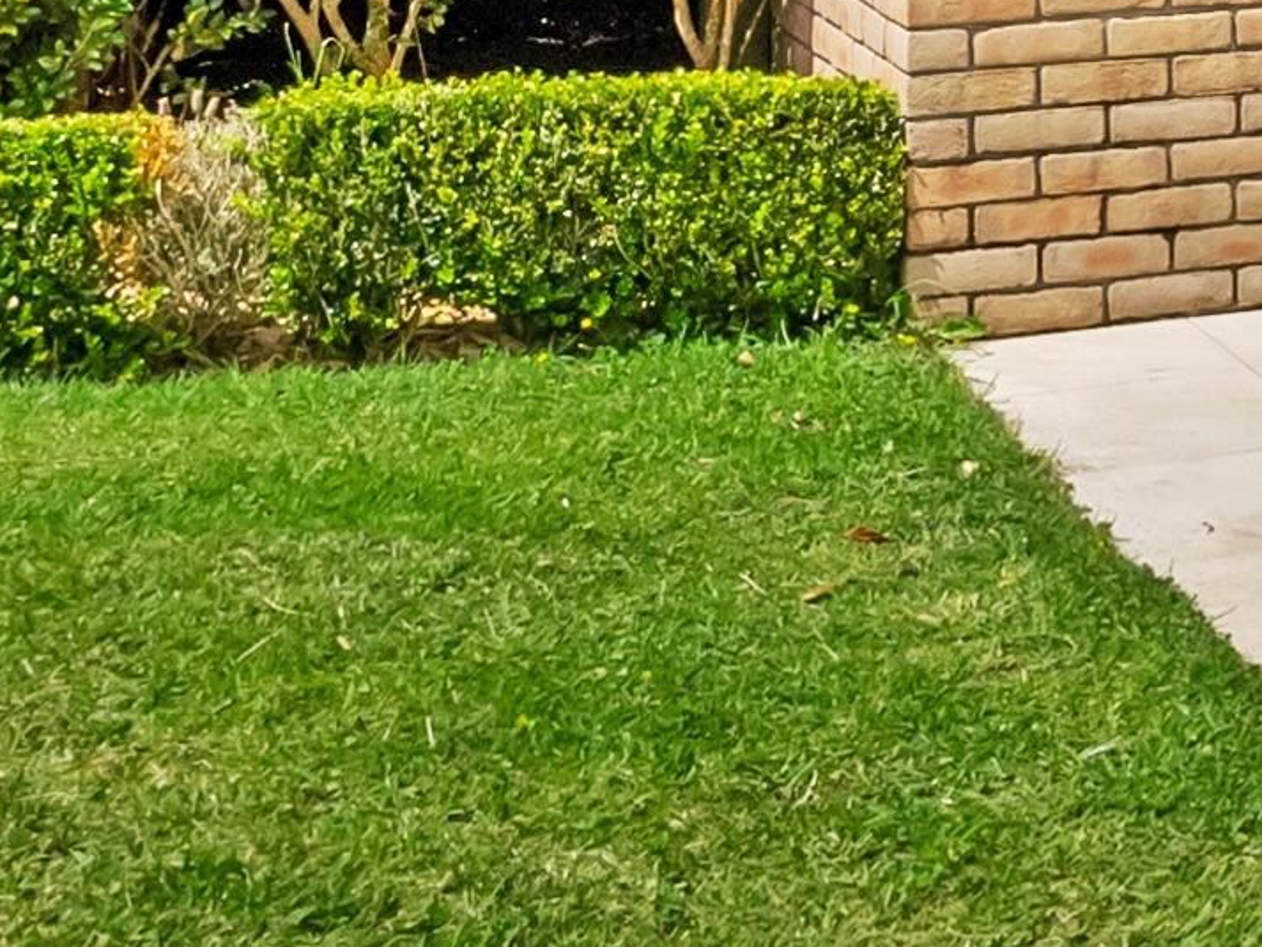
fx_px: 3839
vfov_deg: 13.3
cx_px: 2432
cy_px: -434
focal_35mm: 105
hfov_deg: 15.4
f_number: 9
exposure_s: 1/2000
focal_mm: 18.4
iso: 640
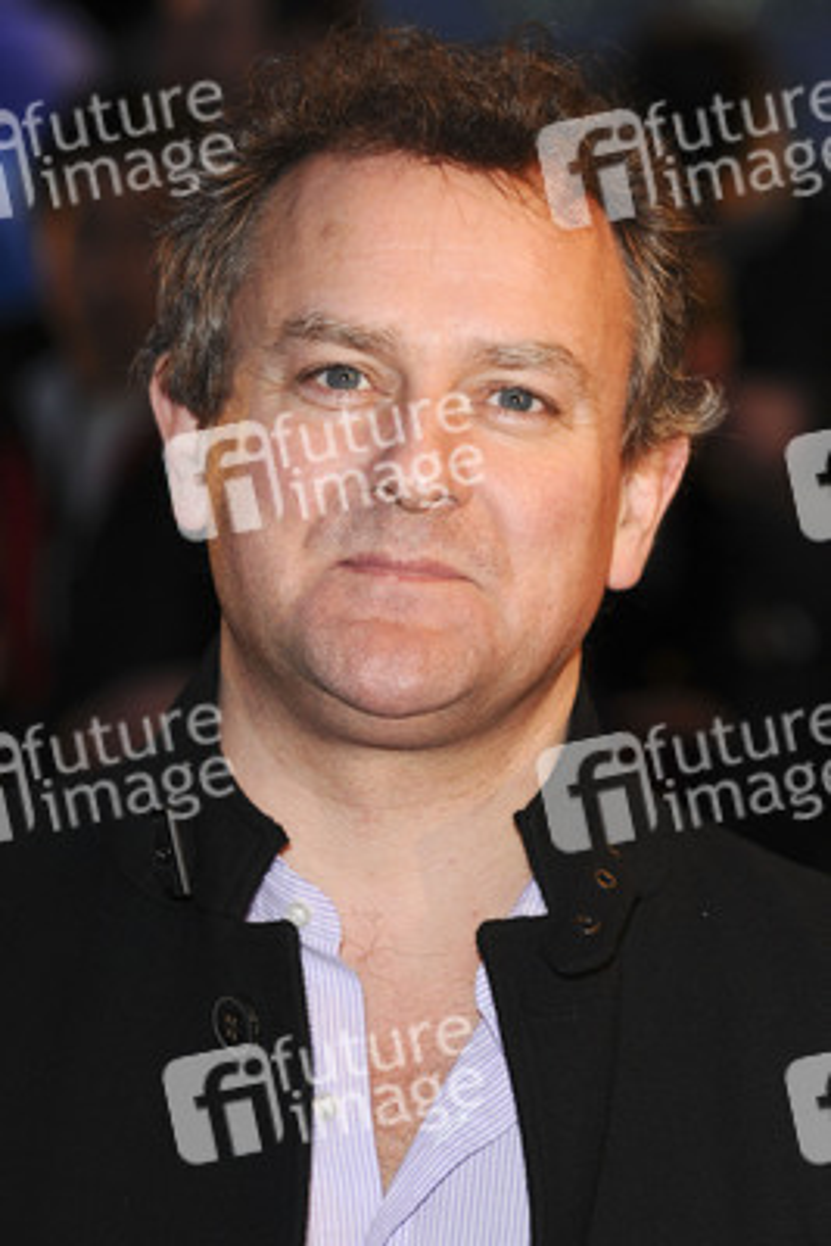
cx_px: 416
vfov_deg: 12.2
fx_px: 5812
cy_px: 623
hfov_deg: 8.2
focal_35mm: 168
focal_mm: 112
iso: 400
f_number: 5
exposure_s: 1/160
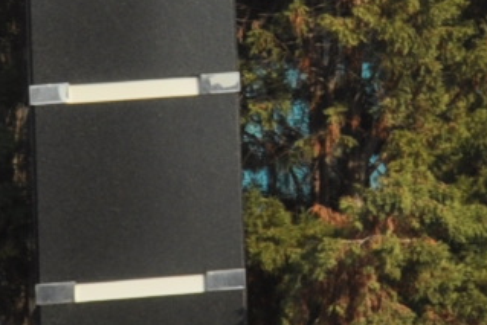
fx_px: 6135
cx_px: 1121
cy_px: -606
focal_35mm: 453
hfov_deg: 4.5
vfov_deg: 3.0
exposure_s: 1/200
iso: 200
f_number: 14
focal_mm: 45
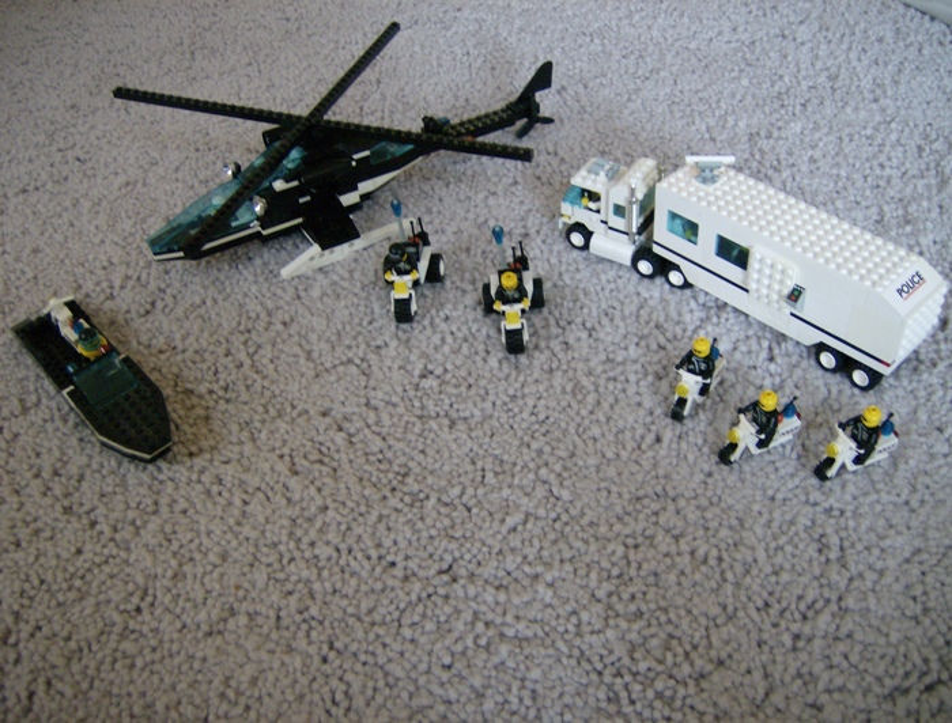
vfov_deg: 40.0
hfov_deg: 51.1
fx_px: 995
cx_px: 476
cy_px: 362
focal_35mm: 36
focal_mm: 6
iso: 200
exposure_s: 1/12.1
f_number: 2.8
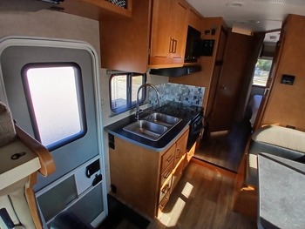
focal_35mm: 17
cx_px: 152
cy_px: 114
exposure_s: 1/60
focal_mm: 1.4
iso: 50
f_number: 2.2
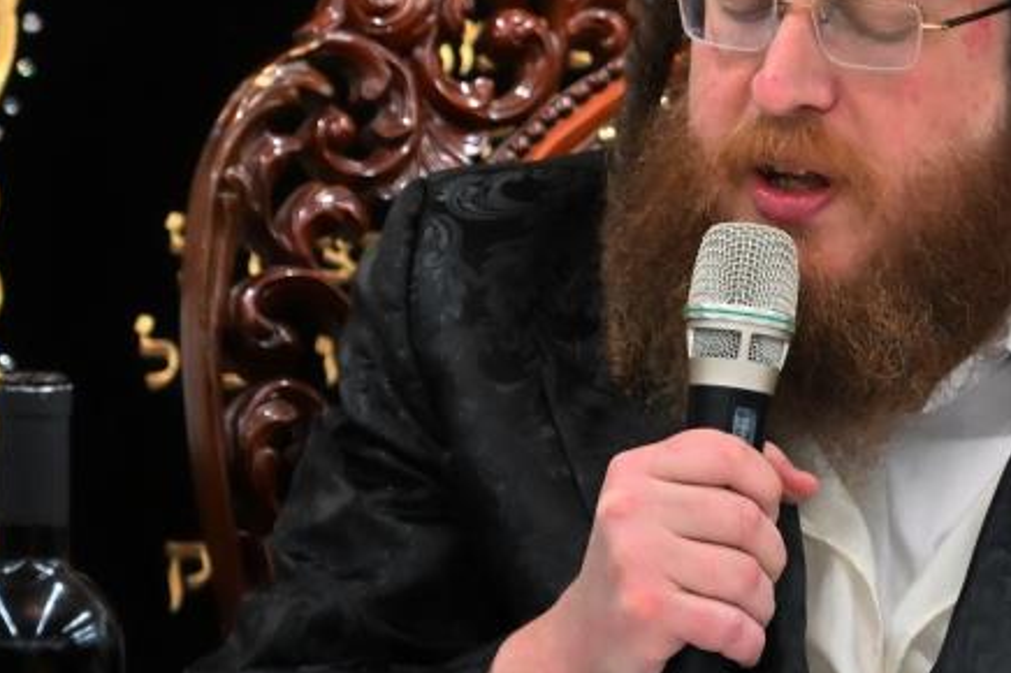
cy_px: 223
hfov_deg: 4.9
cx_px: 904
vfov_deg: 3.2
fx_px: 11870
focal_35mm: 423
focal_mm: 120
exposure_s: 1/320
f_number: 4
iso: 1250
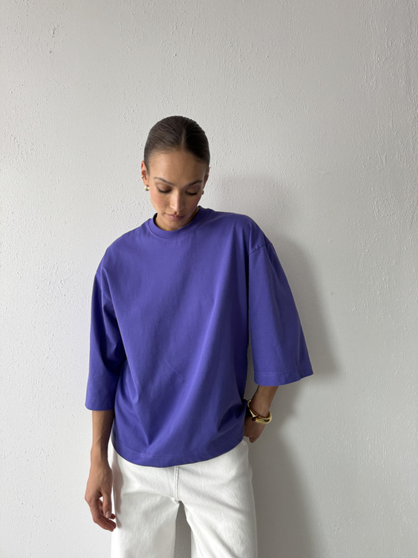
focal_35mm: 24
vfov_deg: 71.6
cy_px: 279
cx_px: 209
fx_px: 386
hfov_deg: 56.8
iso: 200
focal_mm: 6.76
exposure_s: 1/121
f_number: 1.78
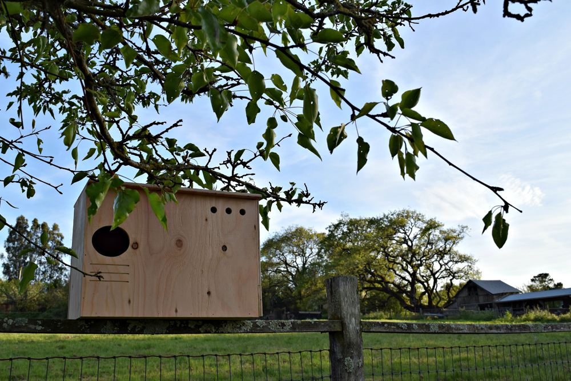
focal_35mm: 38
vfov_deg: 35.5
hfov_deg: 51.3
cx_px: 286
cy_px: 190
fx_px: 595
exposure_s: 1/320
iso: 200
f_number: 9
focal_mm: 25
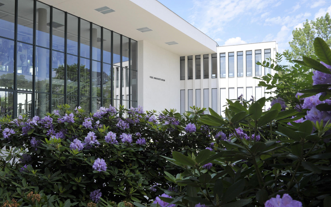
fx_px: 271
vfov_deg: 41.8
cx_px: 164
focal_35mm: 30
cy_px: 111
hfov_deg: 62.9
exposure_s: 1/80
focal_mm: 29
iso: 400
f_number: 13
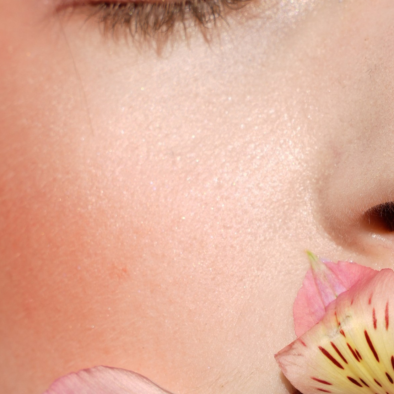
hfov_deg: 8.5
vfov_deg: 8.5
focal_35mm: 206
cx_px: 356
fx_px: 2653
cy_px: 284
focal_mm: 70
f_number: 9
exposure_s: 1/125
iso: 50
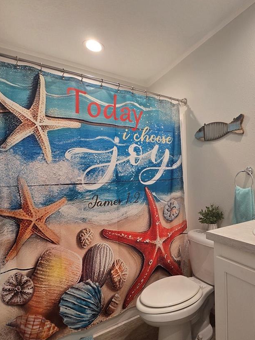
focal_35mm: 19
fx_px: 187
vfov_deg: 84.6
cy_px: 180
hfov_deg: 65.4
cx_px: 184
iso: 80
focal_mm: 2.2
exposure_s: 1/60
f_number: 2.2
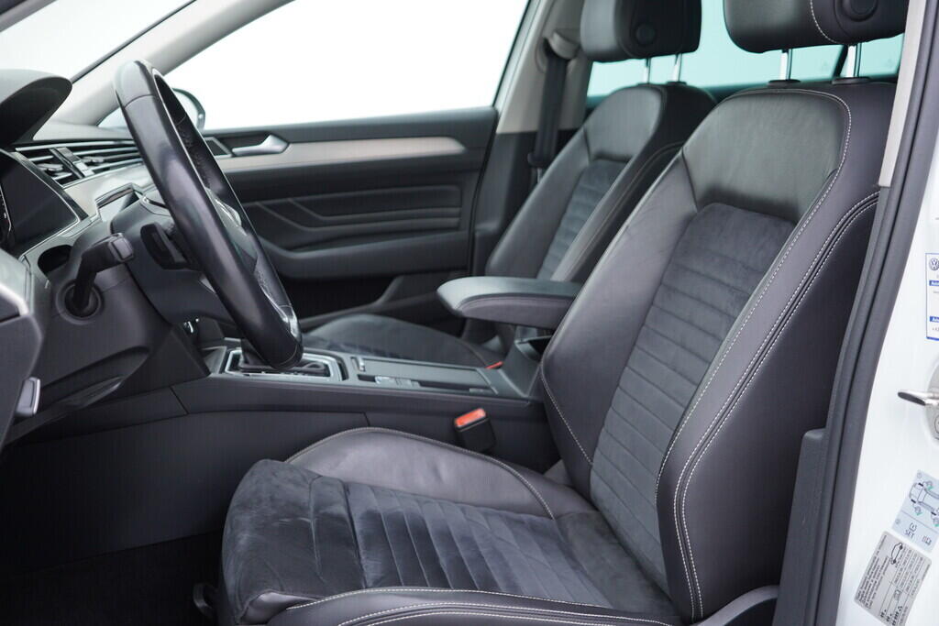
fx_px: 939
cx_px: 470
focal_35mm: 36
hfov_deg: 53.1
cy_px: 313
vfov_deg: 36.9
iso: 160
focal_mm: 24
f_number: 2.8
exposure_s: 1/40
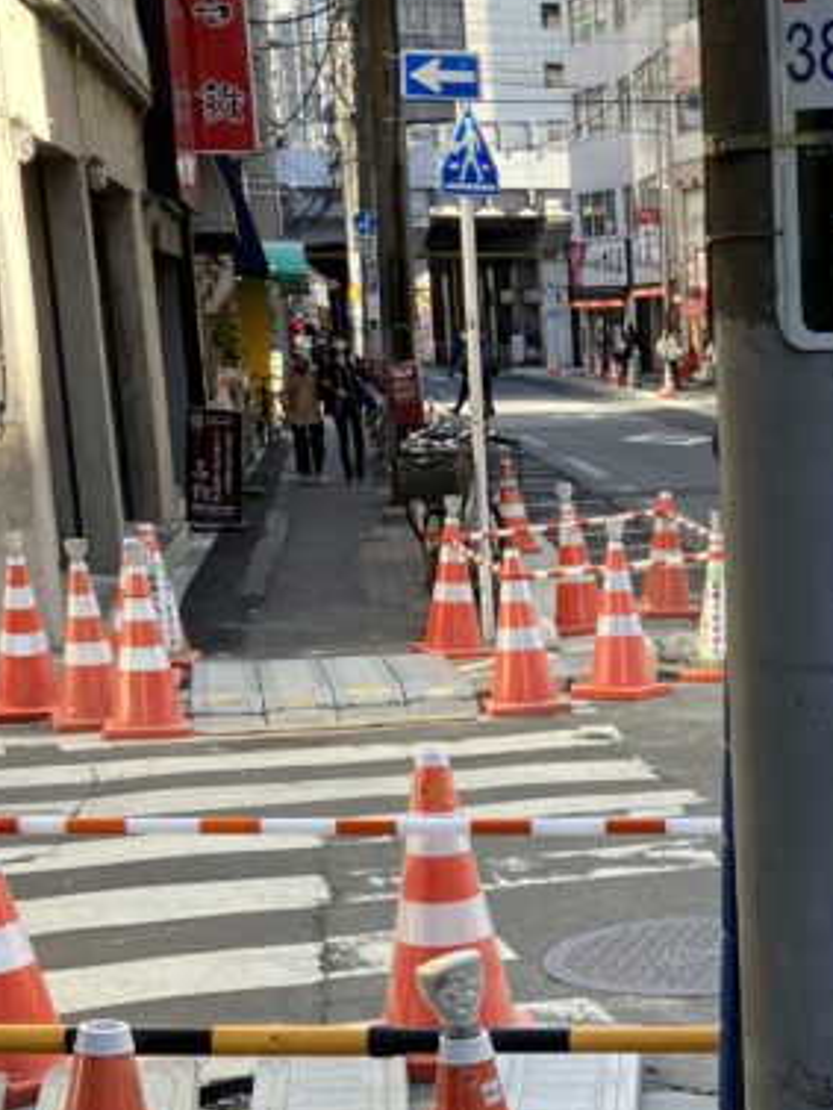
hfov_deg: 18.6
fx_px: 2437
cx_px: 924
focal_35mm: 76
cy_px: 989
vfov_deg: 24.9
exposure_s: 1/245
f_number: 1.8
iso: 32
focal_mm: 3.99
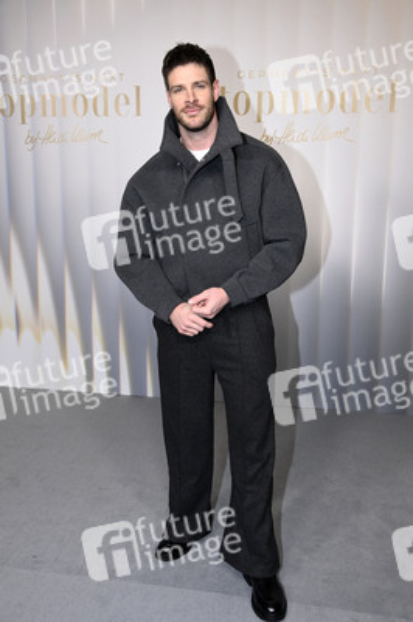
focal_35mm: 36
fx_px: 621
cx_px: 206
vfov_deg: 53.2
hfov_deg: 36.8
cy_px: 311
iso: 1000
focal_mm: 36
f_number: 5.6
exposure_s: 1/250
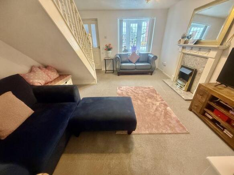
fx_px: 95
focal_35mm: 14
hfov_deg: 102.1
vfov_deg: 85.7
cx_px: 117
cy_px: 88
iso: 500
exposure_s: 1/50
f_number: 2.2
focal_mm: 2.22
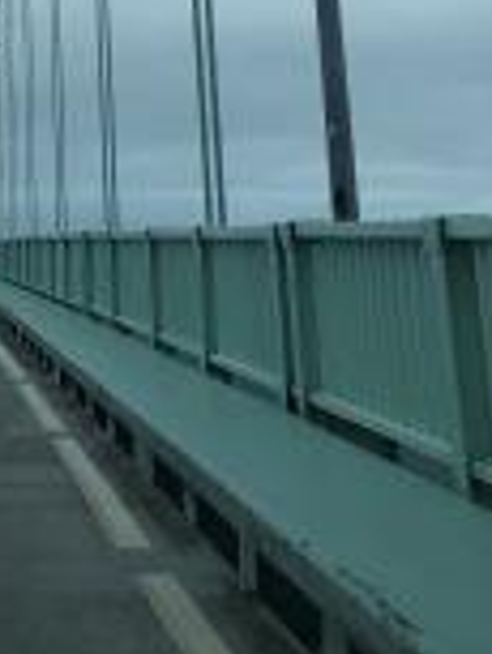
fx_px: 1552
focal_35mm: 82
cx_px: -90
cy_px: -231
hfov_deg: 17.2
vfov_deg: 21.2
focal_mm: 4
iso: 20
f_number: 1.8
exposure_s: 1/533
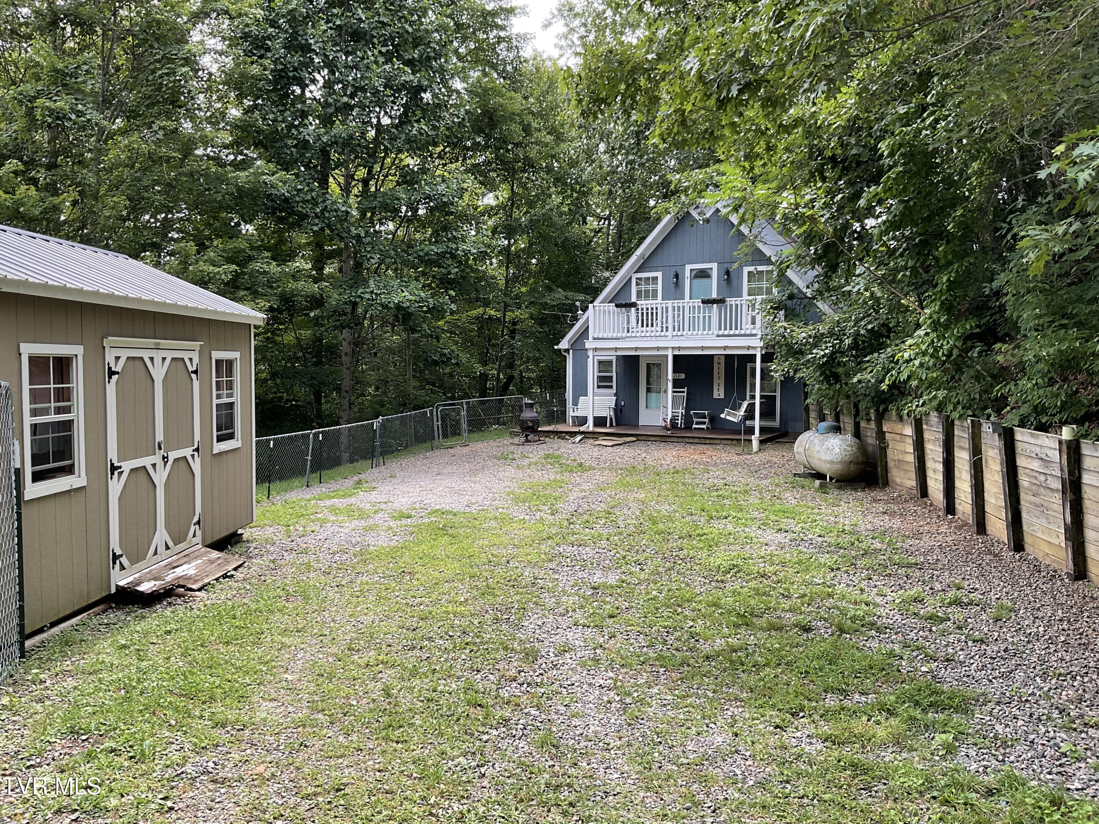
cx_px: 550
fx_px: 921
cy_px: 412
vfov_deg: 48.2
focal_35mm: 29
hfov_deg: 61.7
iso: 16
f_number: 1.8
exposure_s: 1/314
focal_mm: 3
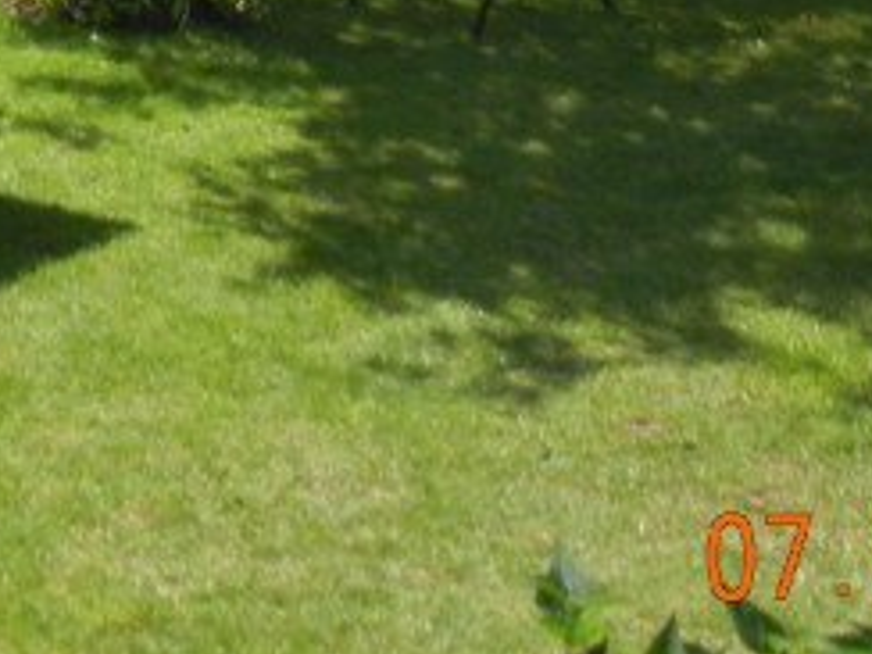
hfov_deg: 15.4
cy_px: -529
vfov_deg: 11.0
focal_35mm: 126
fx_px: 3174
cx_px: 0
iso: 160
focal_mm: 5.4
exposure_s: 1/888
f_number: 3.5
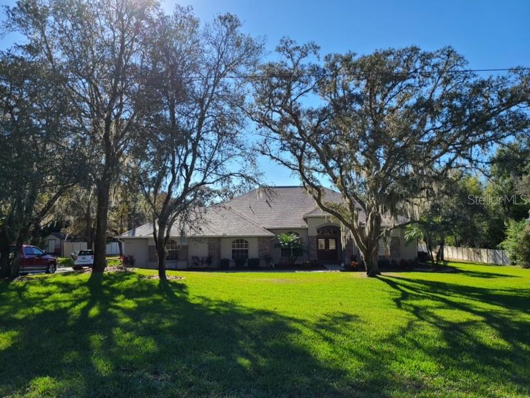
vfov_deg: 53.1
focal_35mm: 26
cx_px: 265
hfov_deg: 67.3
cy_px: 199
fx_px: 398
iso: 40
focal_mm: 5.4
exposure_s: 1/1579
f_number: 1.8
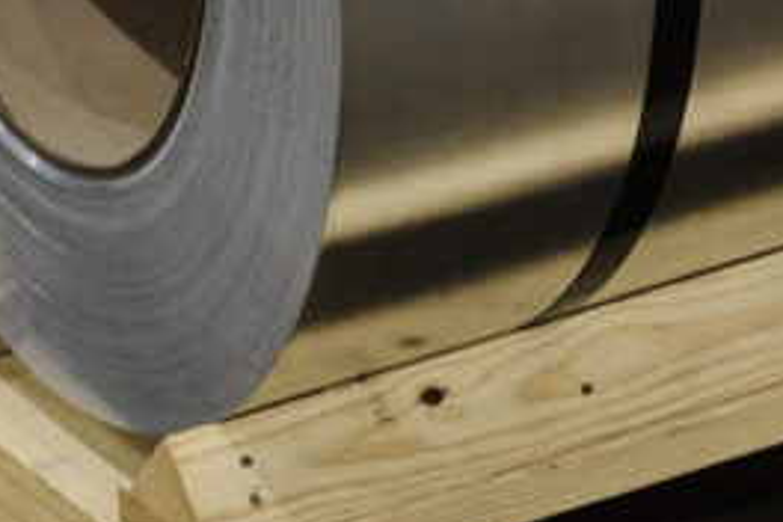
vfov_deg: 5.7
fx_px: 5198
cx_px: 658
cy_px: -350
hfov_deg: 8.6
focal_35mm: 239
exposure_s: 1/200
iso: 2000
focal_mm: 70
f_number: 4
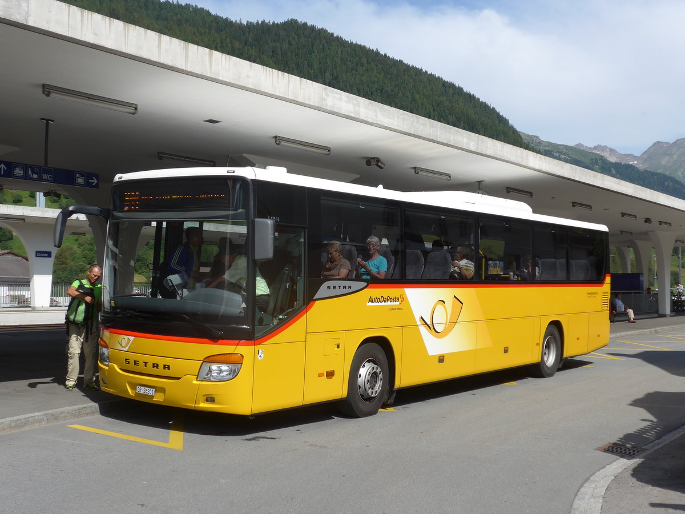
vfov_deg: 32.9
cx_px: 342
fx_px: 871
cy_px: 257
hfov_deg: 42.9
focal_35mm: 44
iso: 80
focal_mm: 9
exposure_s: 1/2000
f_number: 2.8
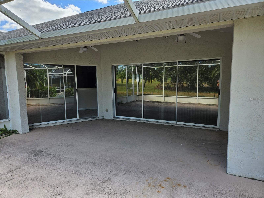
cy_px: 99
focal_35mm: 23
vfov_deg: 58.9
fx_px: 175
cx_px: 132
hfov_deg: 73.9
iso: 25
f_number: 1.8
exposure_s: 1/292
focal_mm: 5.4
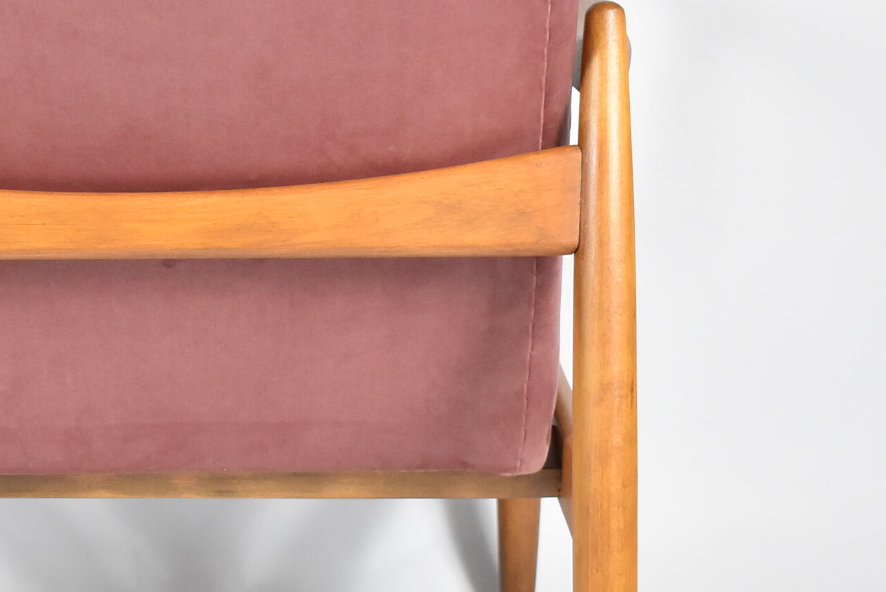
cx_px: 159
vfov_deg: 10.3
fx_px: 3300
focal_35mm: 134
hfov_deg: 15.2
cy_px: 312
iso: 1800
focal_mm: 38
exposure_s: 1/125
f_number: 4.8
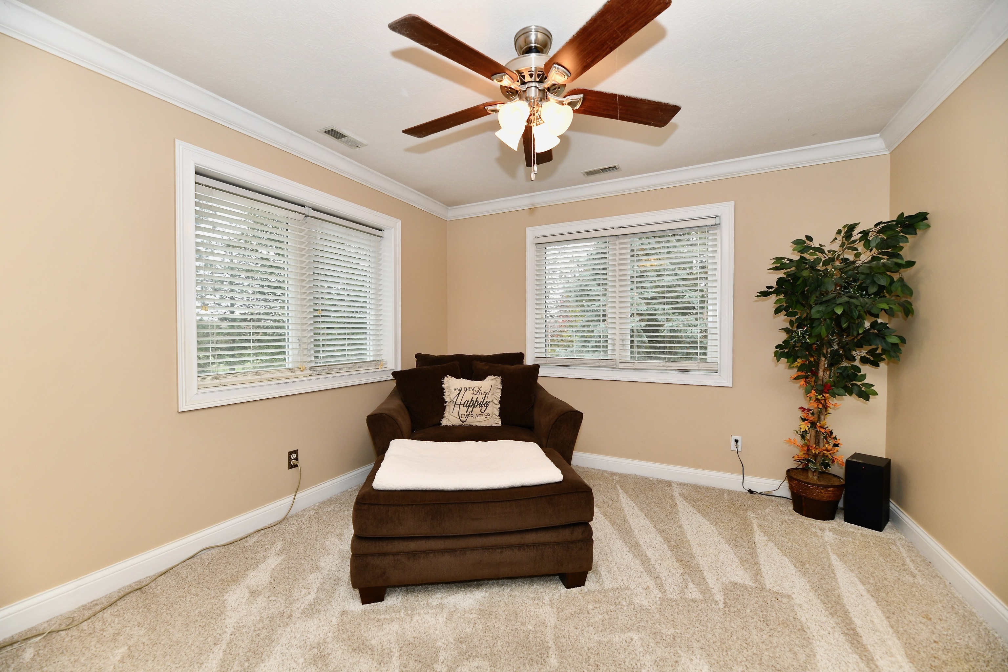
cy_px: 336
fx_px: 392
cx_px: 504
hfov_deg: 104.3
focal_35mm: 14
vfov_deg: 81.2
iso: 640
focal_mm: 14
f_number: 6.3
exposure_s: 1/60
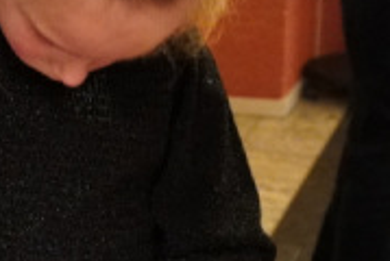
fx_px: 1161
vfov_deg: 12.8
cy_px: 199
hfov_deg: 18.5
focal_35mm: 107
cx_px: -7
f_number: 3.5
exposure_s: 1/60
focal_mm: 16
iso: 6400
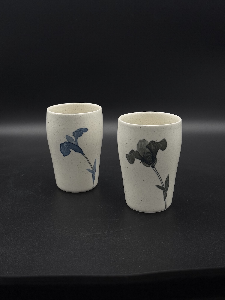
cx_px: 112
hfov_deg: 30.3
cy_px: 150
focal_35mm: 48
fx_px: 416
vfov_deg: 39.7
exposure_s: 1/147
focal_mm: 6.76
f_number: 1.78
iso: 50
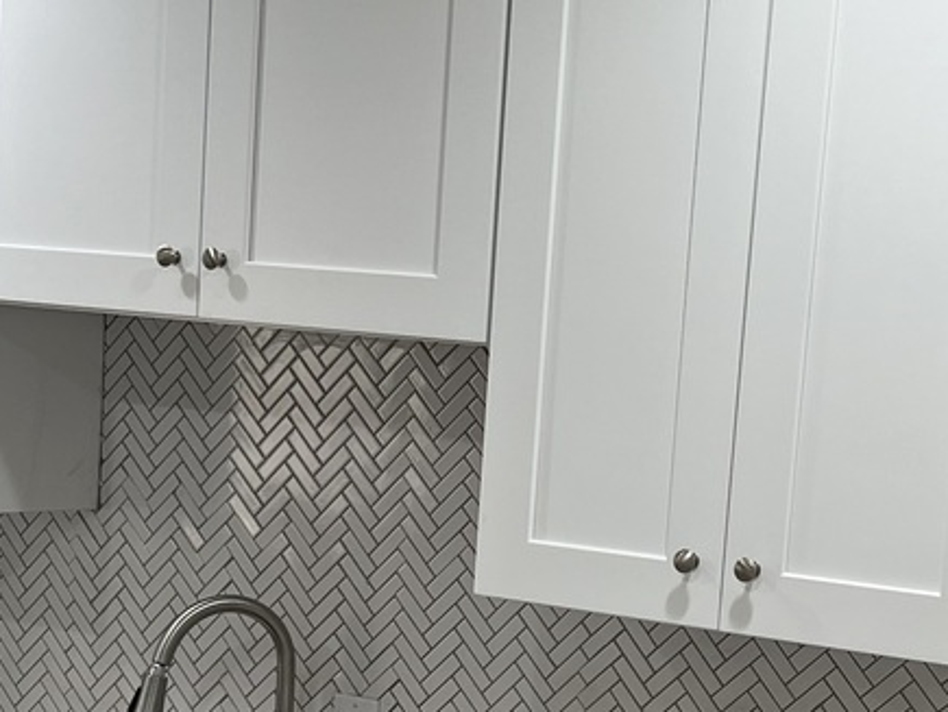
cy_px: 653
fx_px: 2357
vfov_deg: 16.9
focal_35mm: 86
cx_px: 536
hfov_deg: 22.7
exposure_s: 1/120
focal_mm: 5.7
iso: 50
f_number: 1.5
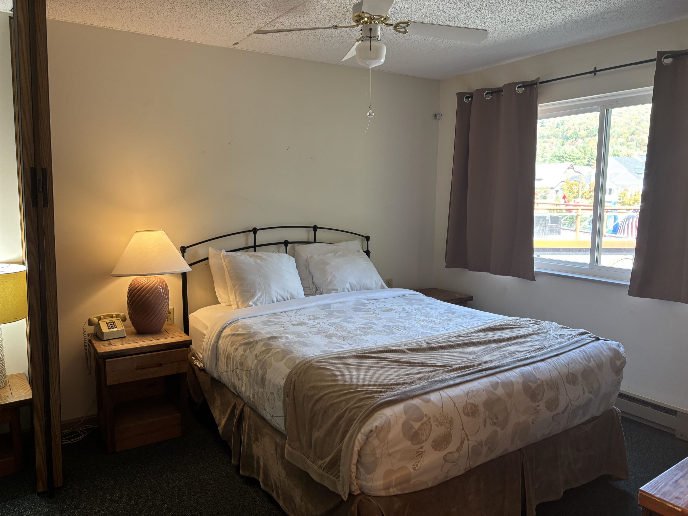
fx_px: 517
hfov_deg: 67.3
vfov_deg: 53.1
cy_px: 258
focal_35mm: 26
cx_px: 344
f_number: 1.6
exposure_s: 1/60
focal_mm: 5.96
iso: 125
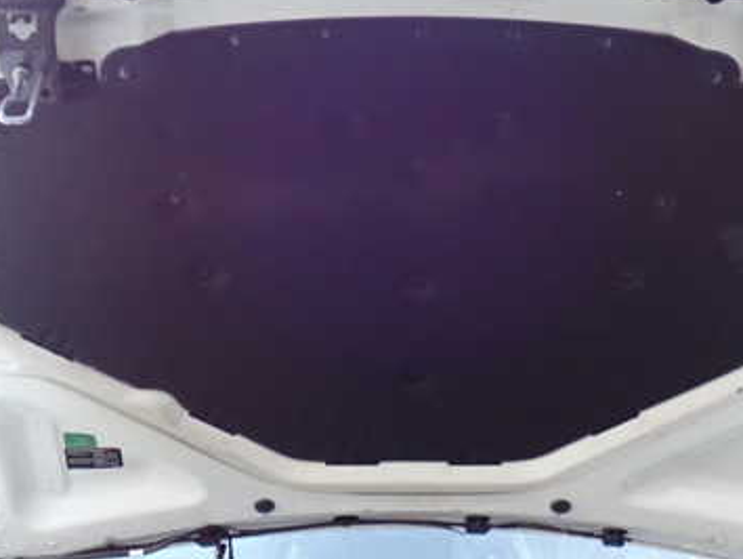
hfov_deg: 31.6
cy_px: 208
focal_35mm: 61
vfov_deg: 24.0
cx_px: 418
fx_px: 1310
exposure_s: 1/30
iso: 800
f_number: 2.5
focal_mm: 6.37
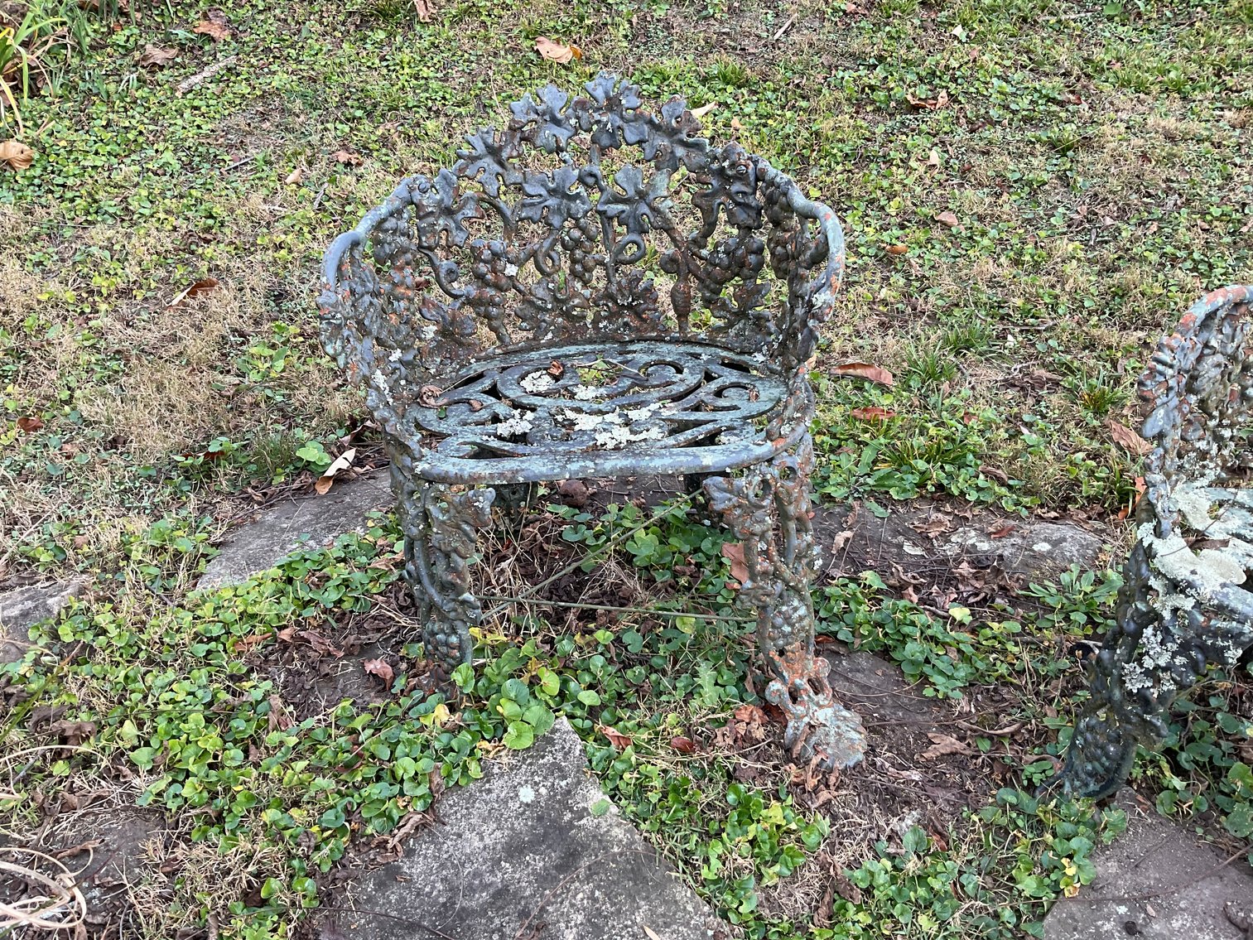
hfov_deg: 61.7
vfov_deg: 48.2
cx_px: 626
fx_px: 1050
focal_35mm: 29
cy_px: 470
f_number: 1.8
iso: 16
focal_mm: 3
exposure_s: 1/200
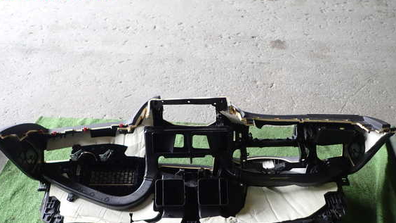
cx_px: 193
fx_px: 304
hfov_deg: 66.1
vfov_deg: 39.8
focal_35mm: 29
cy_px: 143
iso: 160
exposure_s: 1/60
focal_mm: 4.5
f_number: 2
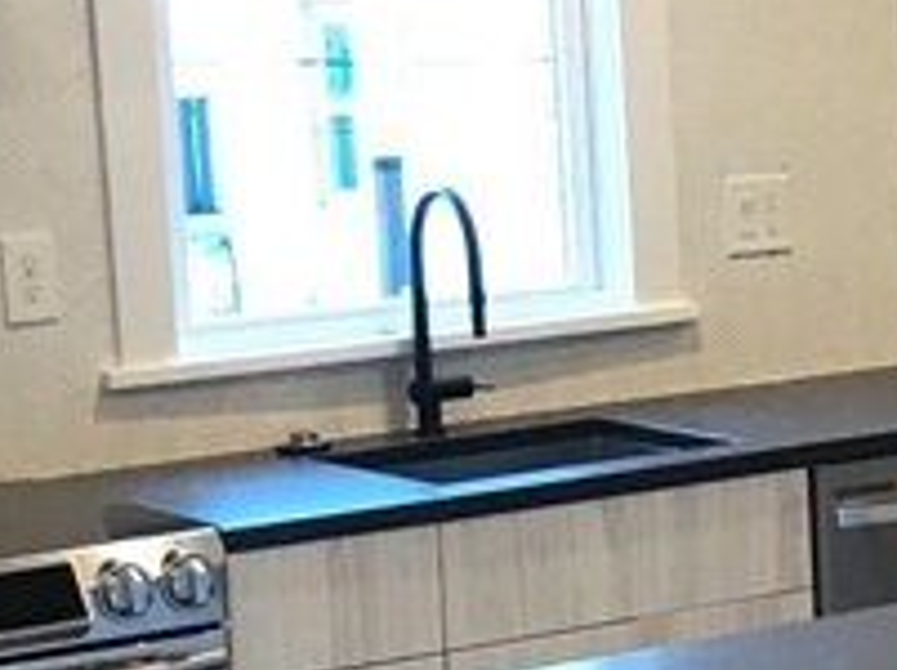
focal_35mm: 143
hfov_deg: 13.7
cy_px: 460
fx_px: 3699
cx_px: 817
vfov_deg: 10.3
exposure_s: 1/24
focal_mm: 3.99
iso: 40
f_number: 1.8
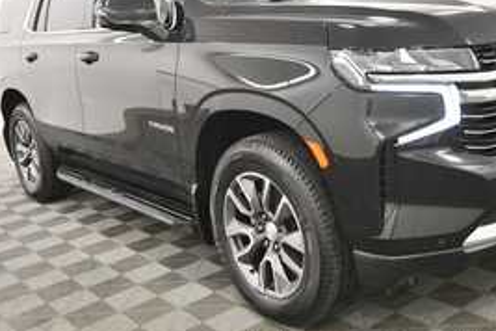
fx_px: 579
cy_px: 116
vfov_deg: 31.7
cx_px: 305
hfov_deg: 46.1
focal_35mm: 42
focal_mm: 19
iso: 2000
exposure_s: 1/125
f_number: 5.6
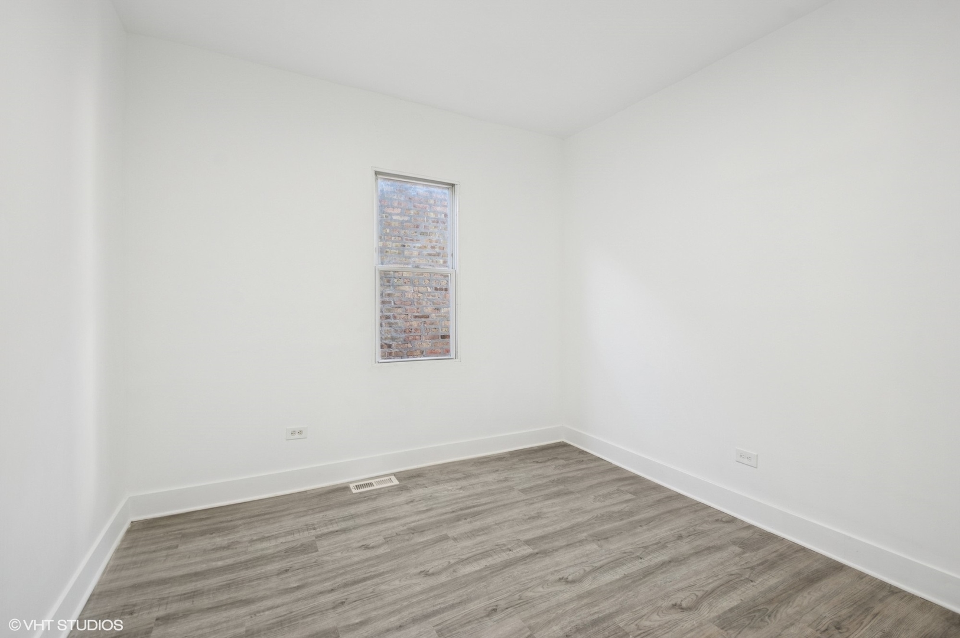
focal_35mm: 15
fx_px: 400
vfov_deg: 77.2
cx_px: 480
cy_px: 319
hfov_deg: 100.4
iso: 200
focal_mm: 10
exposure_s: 1/3.33
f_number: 11
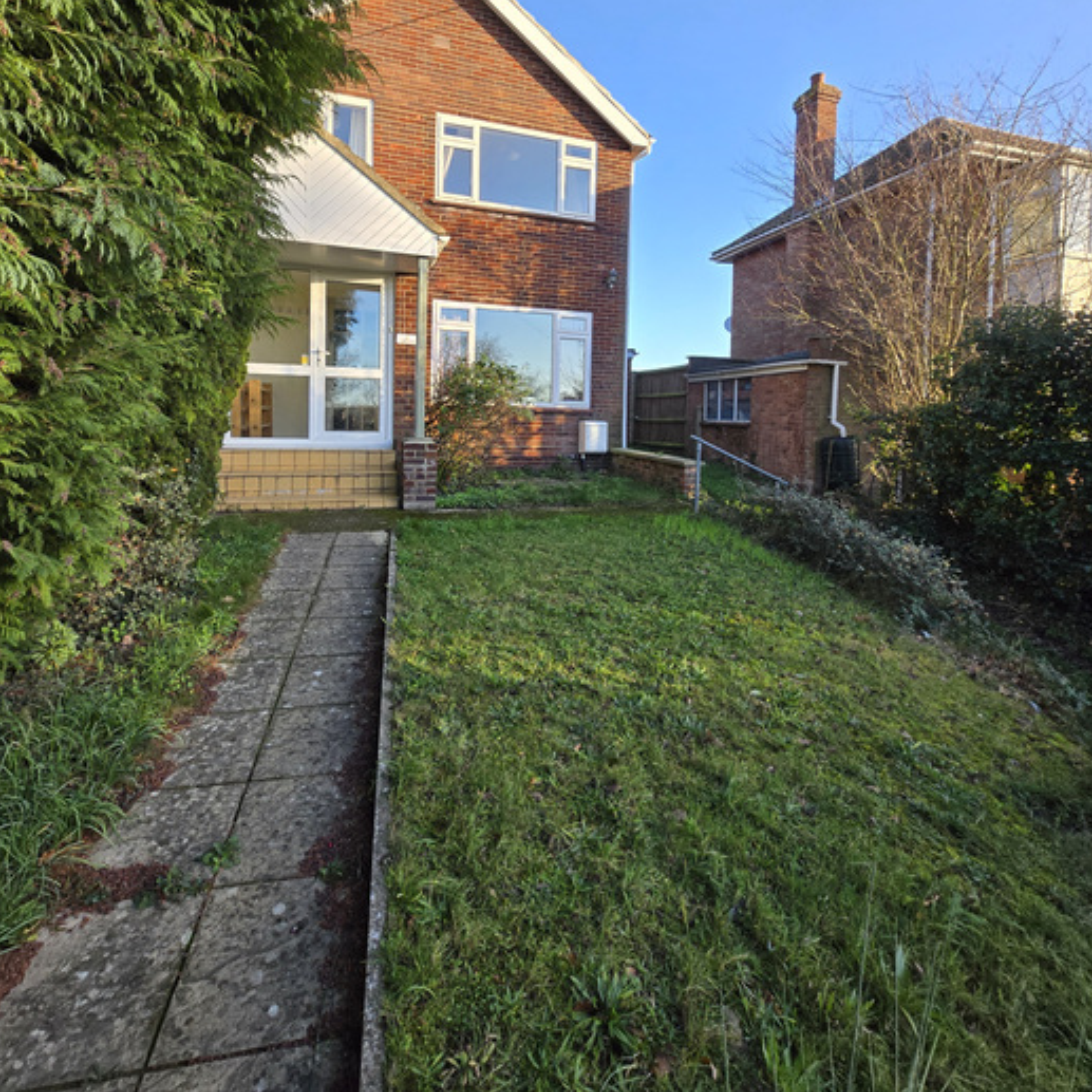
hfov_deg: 87.4
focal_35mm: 16
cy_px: 448
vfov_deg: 86.5
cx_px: 541
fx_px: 571
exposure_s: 1/179
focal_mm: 1.7
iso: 25
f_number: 2.2
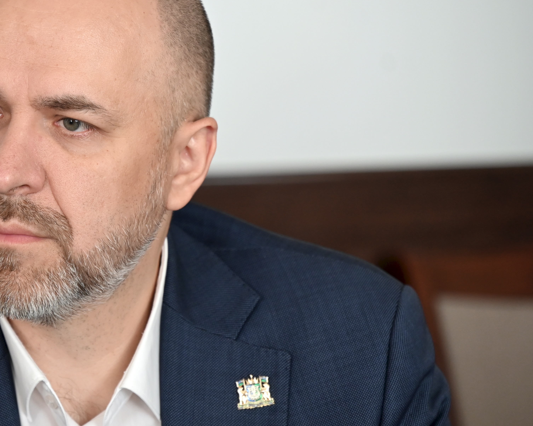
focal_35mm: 281
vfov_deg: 5.5
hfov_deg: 6.9
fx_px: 4433
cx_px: 11
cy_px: 228
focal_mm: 150
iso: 1600
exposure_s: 1/250
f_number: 4
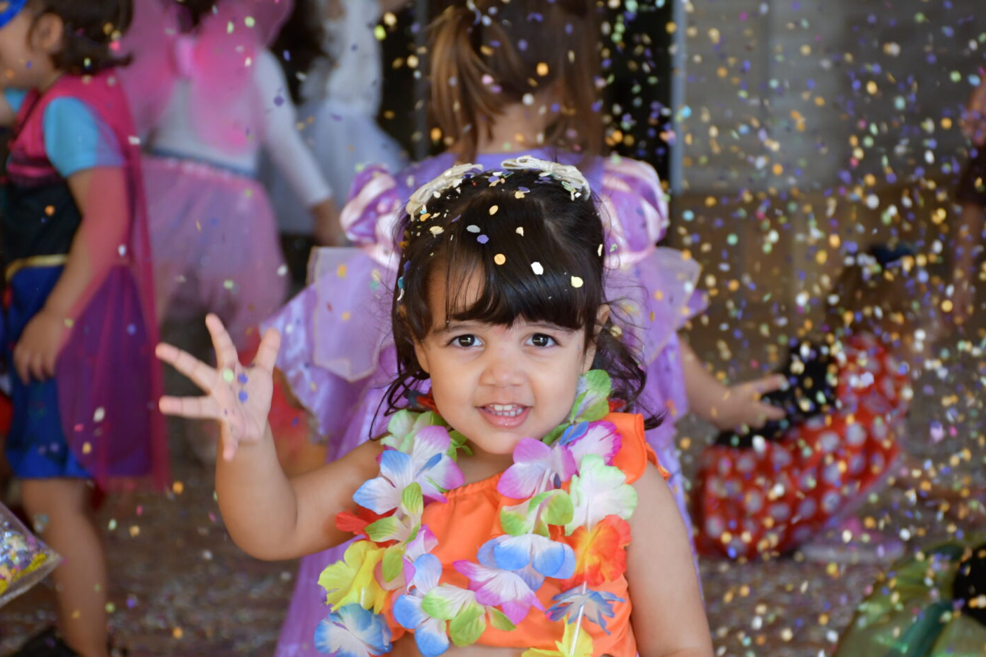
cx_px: 553
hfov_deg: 15.2
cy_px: 438
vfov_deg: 10.2
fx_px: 3698
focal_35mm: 135
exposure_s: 1/250
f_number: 5
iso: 1250
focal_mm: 66
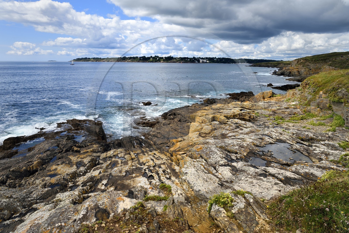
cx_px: 174
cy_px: 116
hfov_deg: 67.4
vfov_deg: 47.9
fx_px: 262
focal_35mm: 27
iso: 200
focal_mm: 27
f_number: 13
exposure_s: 1/320
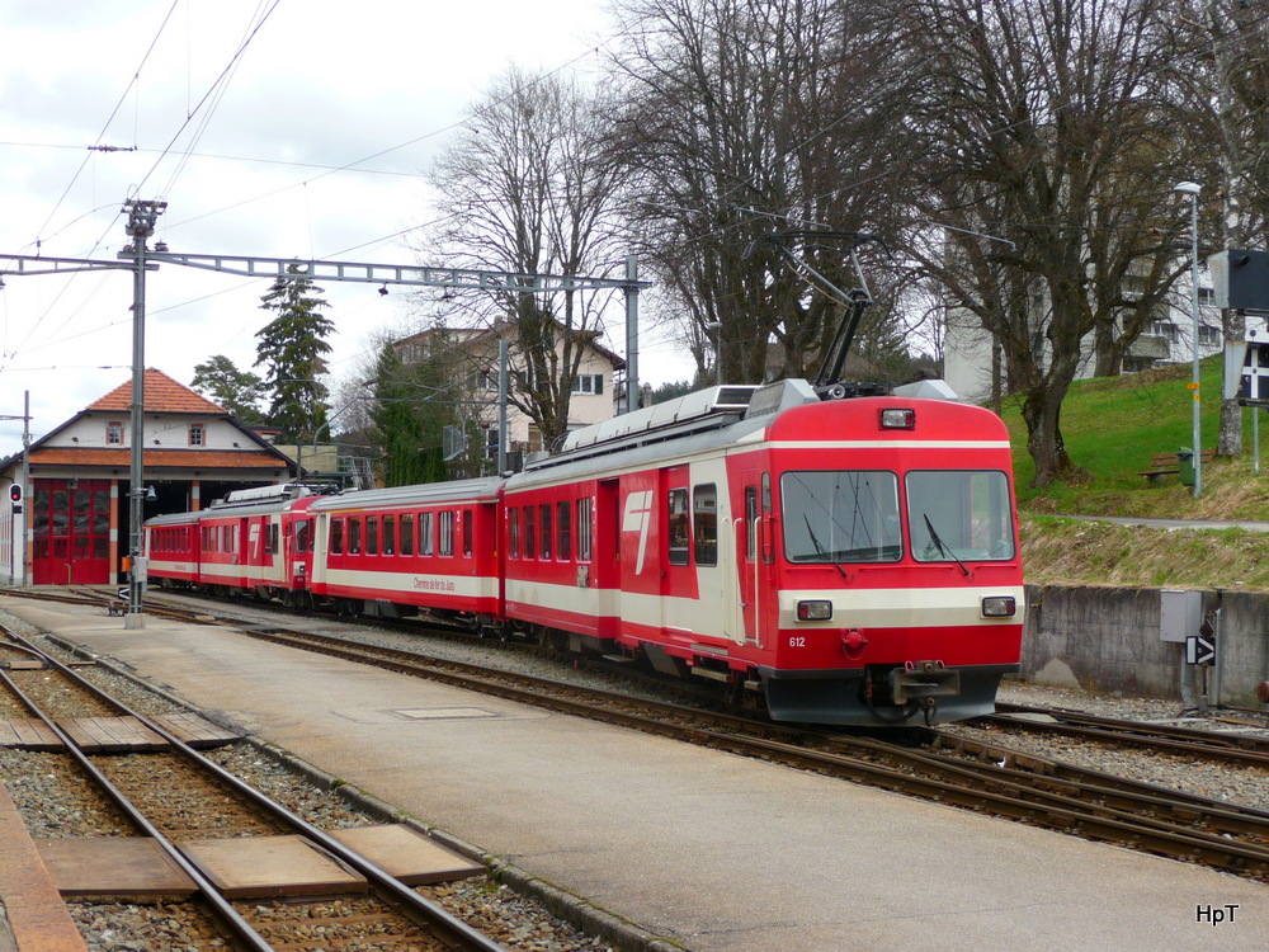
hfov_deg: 38.2
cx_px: 634
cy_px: 476
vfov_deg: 29.1
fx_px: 1833
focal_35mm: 50
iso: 100
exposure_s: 1/500
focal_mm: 8.5
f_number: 4.2
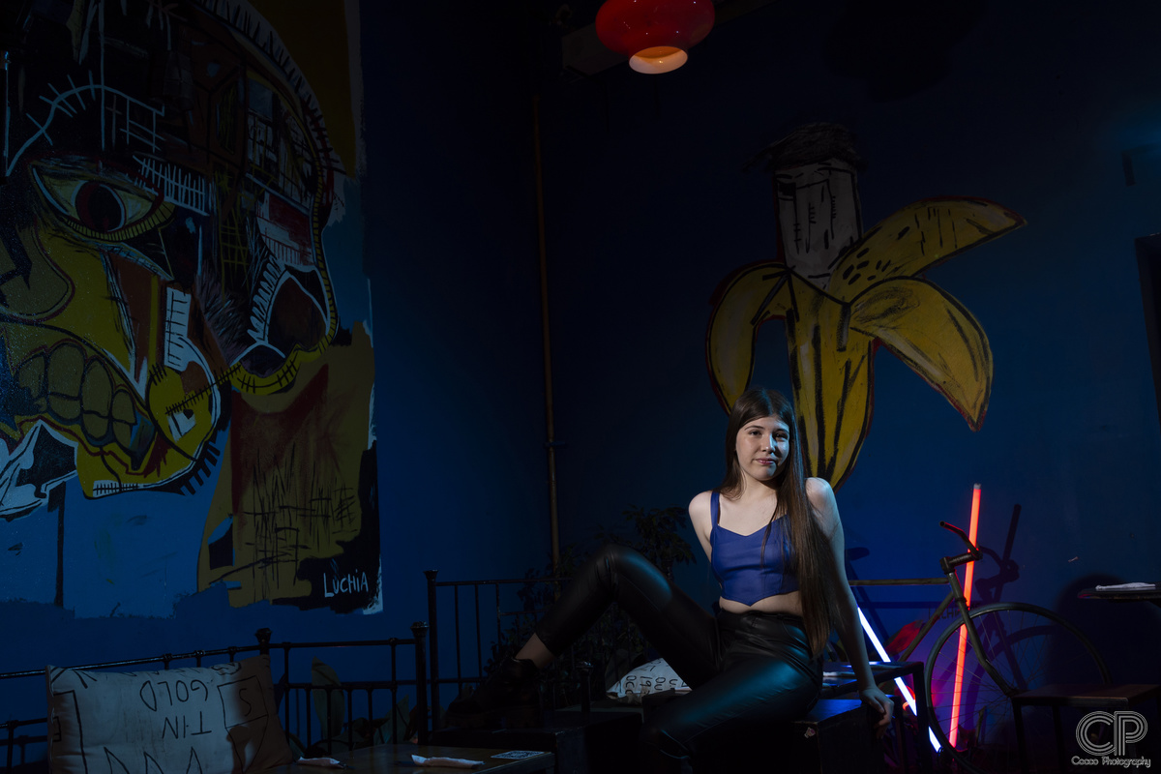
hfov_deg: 57.2
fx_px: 1064
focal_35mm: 33
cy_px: 387
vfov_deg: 40.0
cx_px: 580
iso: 320
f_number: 6.3
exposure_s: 1/50
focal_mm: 22
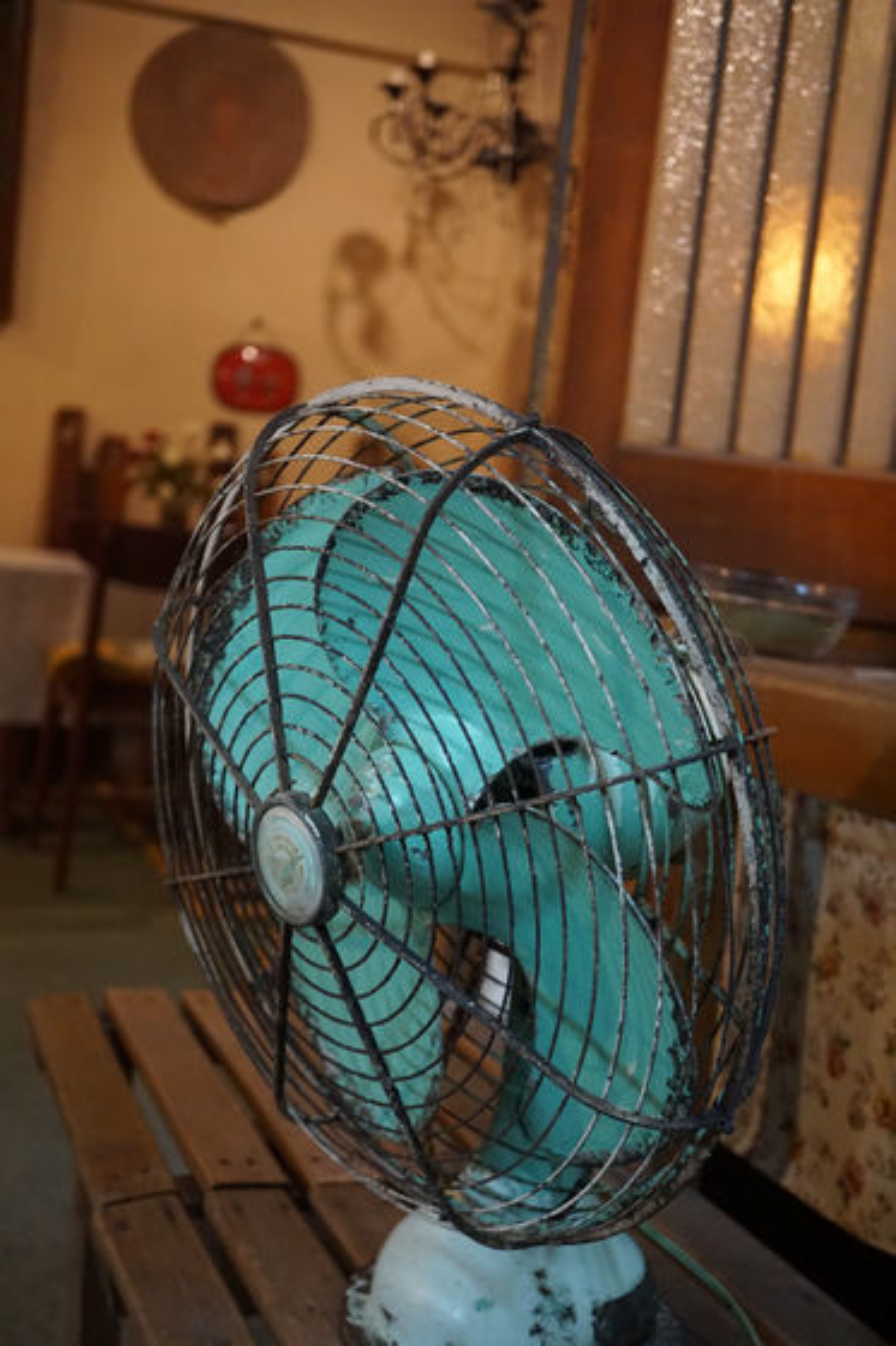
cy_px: 673
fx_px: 1681
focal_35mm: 45
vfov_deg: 43.6
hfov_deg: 29.8
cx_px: 448
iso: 3200
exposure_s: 1/100
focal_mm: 30
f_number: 3.5
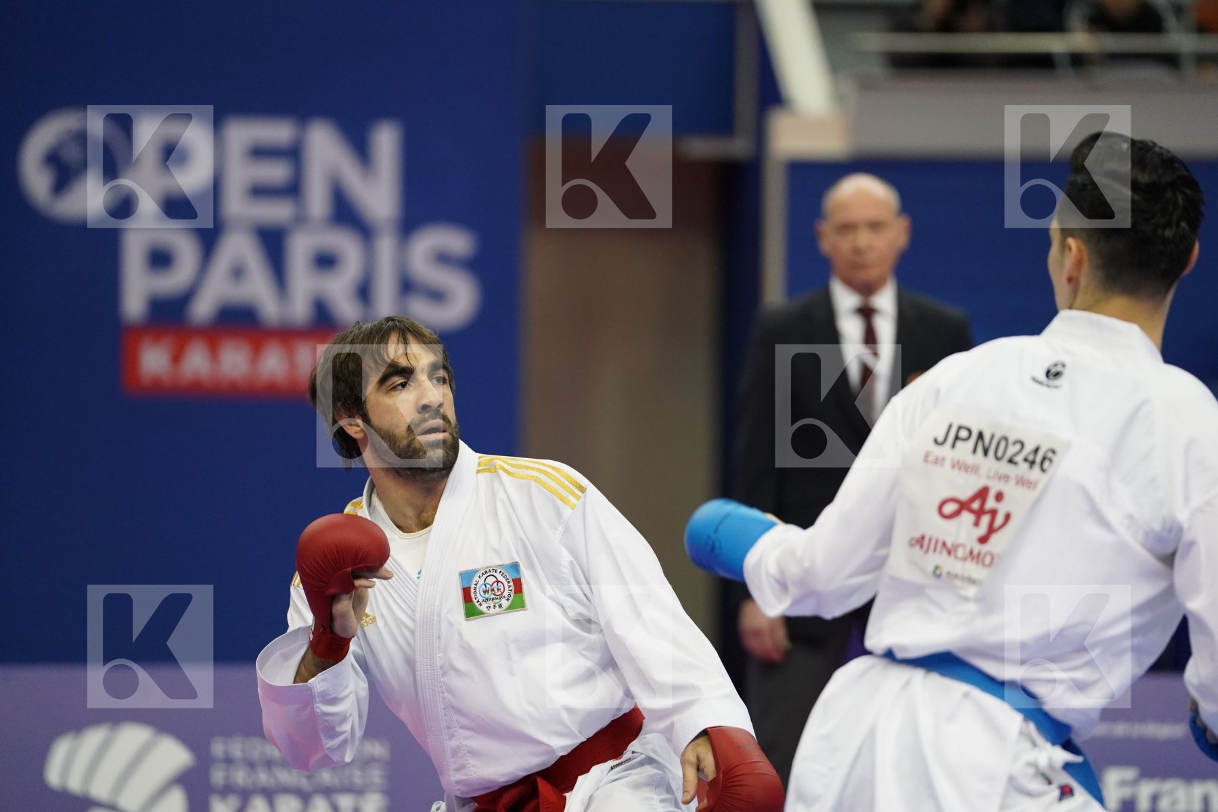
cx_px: 609
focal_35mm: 182
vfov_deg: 7.5
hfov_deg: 11.3
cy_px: 406
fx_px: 6157
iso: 4000
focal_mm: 182
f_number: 2.8
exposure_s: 1/1000
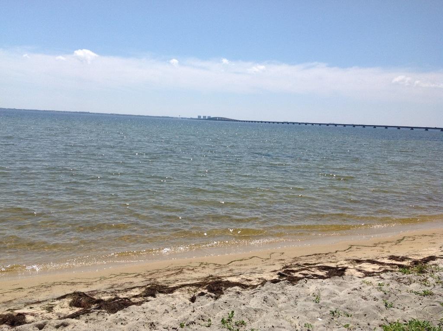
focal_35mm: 35
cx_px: 222
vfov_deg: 40.6
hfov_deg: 52.7
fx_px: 447
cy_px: 166
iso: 64
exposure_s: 1/4329
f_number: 2.4
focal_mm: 4.28
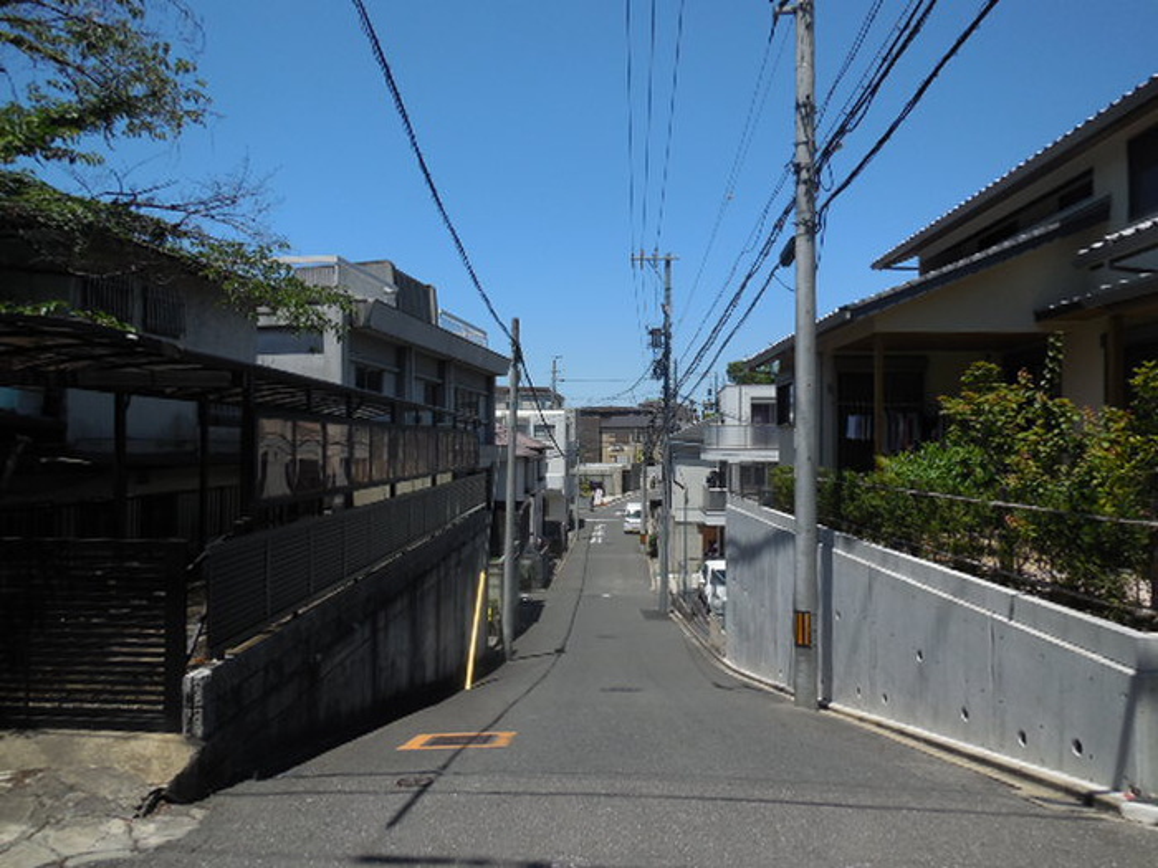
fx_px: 836
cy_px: 434
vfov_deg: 54.9
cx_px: 579
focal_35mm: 25
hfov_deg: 69.4
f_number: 6.2
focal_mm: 4.5
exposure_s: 1/640
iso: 125
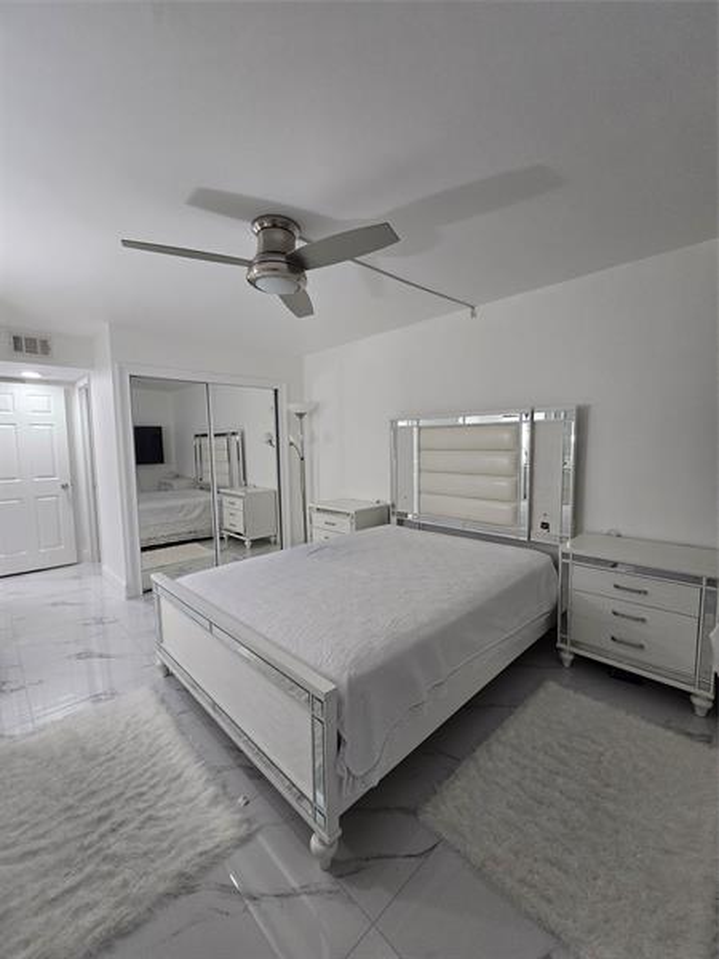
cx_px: 360
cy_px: 480
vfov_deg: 106.2
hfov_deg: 89.9
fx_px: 360
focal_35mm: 13
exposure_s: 1/60
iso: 200
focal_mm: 2.2
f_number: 2.2
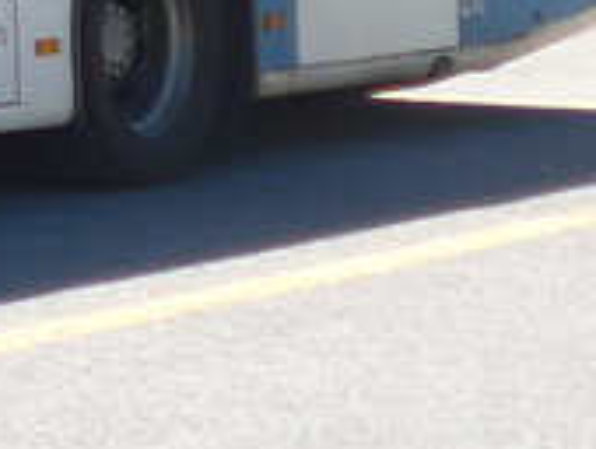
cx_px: -1255
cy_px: -698
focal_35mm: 275
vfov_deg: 5.2
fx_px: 4741
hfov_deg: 6.5
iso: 80
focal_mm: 8
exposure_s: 1/640
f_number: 2.8
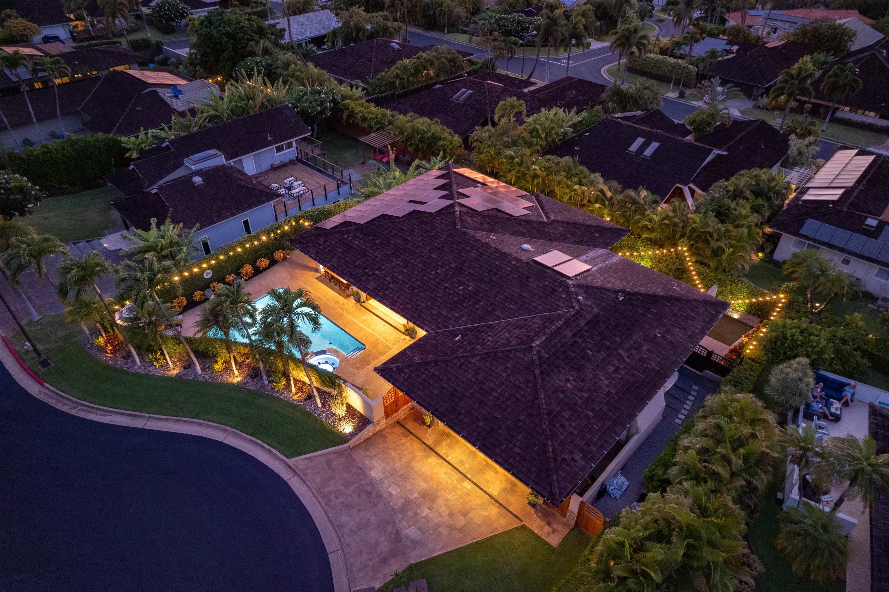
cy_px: 296
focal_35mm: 22
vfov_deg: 57.2
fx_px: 543
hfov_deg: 78.6
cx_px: 444
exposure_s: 1/10
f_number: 2.8
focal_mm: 8.38
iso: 570
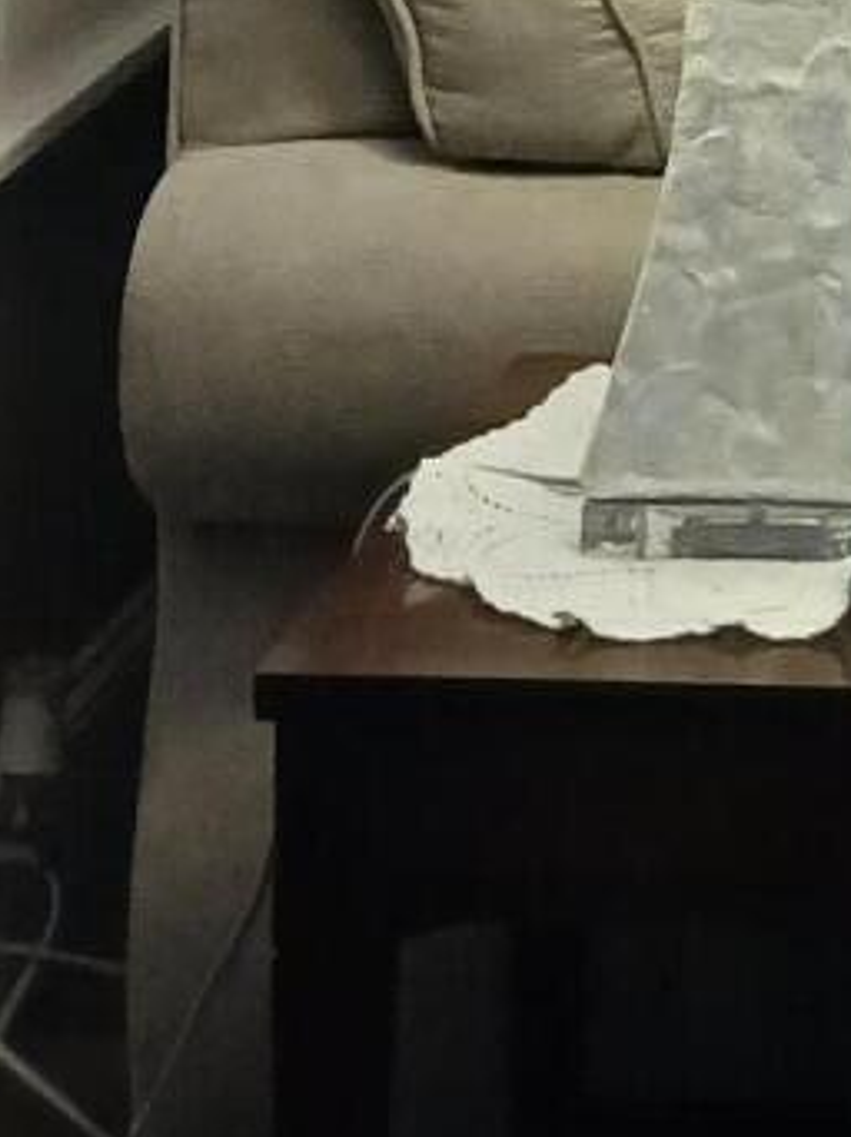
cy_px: -1164
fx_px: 5186
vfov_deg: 11.3
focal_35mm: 158
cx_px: 1898
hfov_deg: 8.7
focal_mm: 4
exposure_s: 1/24
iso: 320
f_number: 1.8
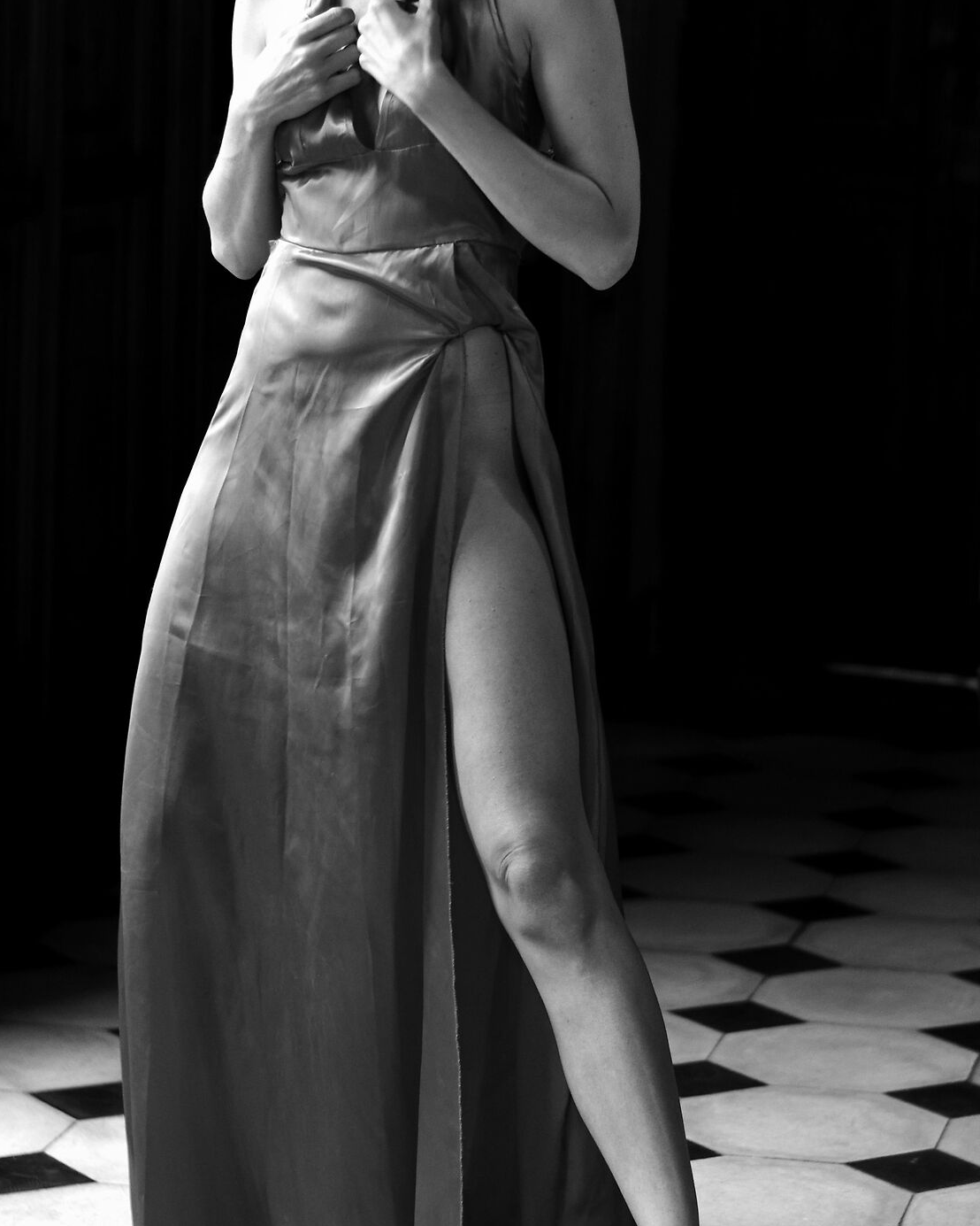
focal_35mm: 122
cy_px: 492
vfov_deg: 15.8
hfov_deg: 12.6
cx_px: 640
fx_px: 4423
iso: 500
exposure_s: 1/125
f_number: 2
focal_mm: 50
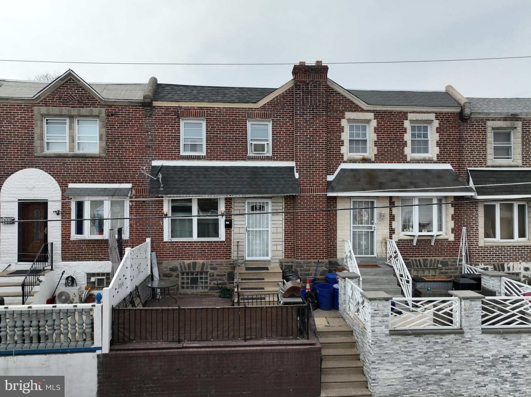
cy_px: 198
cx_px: 266
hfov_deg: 71.6
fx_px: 368
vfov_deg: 56.8
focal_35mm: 24
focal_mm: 12.29
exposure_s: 1/320
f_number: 2.8
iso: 230
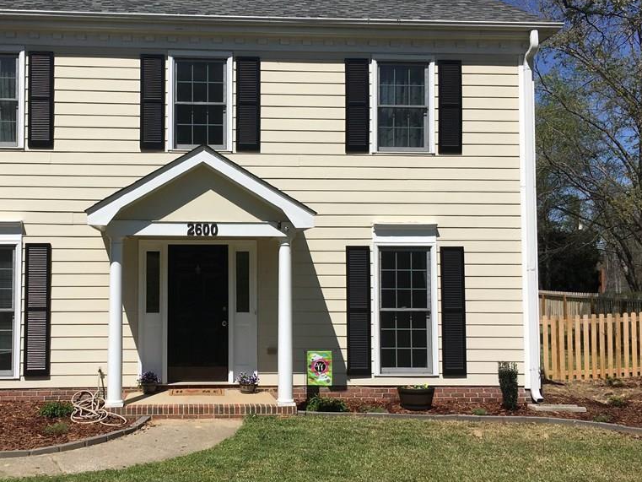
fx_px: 723
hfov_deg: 47.3
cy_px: 241
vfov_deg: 36.8
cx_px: 229
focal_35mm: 39
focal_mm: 4.15
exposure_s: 1/3344
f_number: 2.2
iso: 25
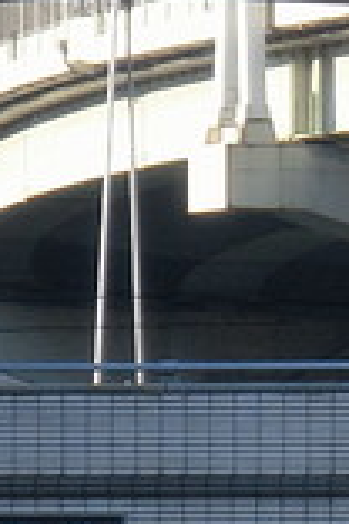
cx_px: 946
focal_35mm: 735
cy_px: 440
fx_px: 10687
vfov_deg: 2.8
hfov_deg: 1.9
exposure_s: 1/320
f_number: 4.4
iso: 100
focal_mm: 19.1
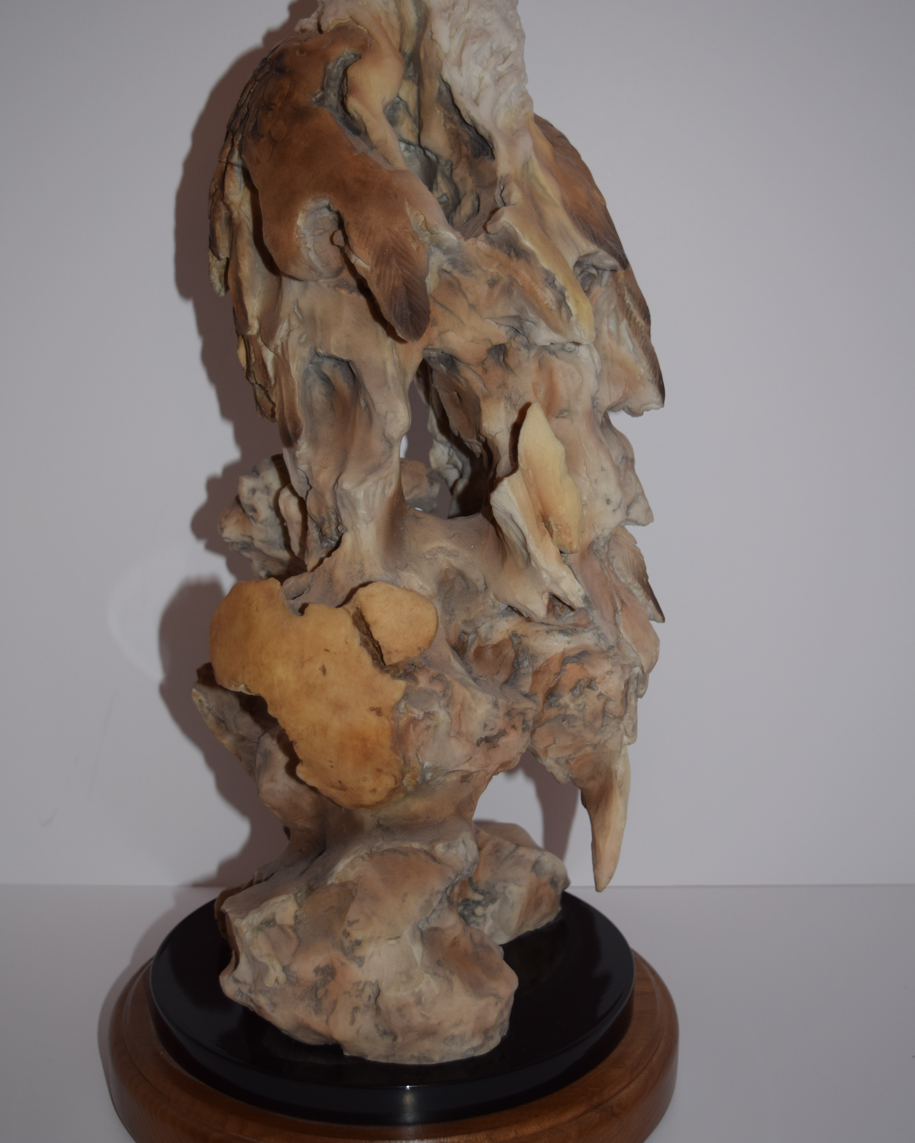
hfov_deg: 31.5
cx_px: 454
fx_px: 1625
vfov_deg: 38.8
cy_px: 531
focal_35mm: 48
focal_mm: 28
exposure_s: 1/30
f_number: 4.2
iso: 400
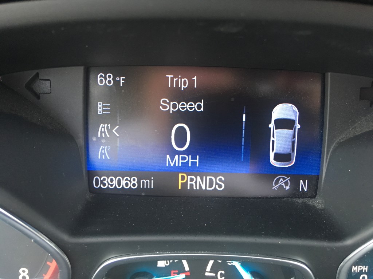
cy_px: 140
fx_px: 312
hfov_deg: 61.7
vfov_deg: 48.2
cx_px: 186
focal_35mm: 29
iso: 125
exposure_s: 1/30
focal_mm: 4.15
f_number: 2.2
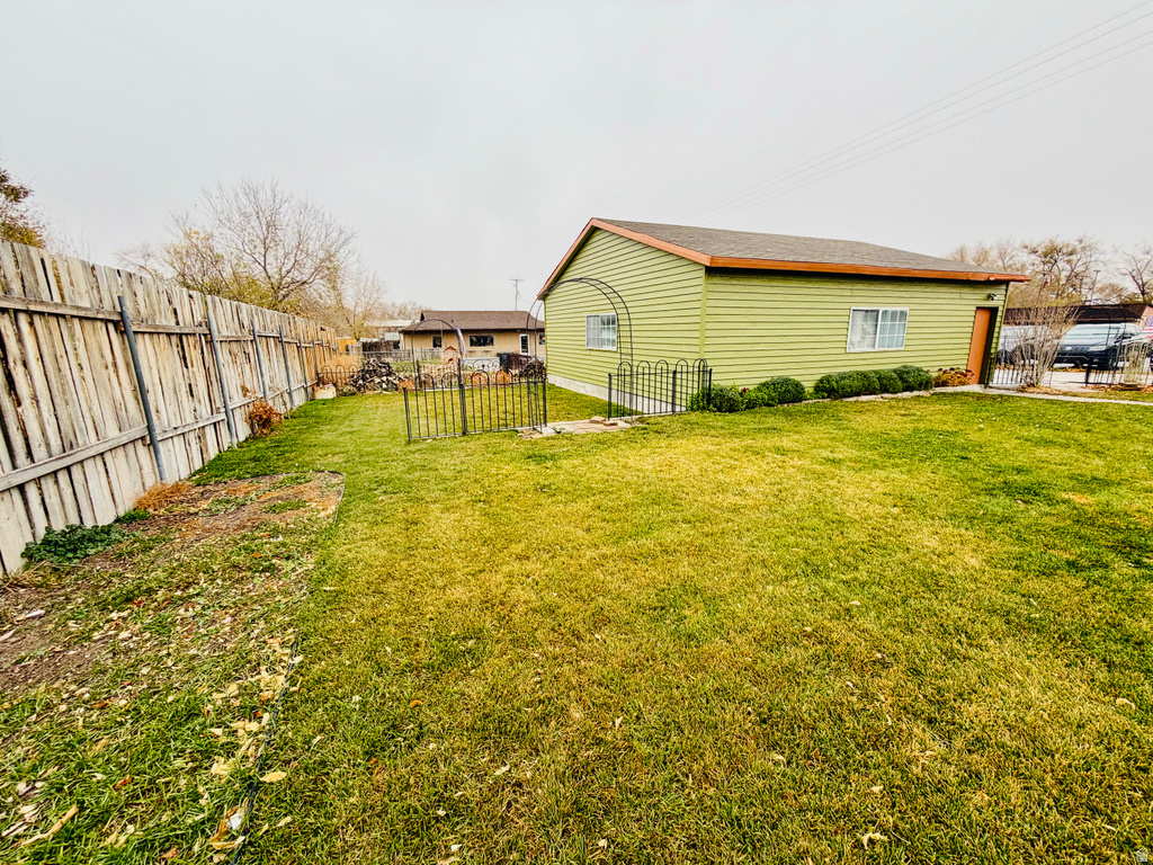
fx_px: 466
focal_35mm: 14
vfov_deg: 85.7
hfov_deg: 102.1
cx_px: 576
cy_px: 432
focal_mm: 2.22
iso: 40
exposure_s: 1/231
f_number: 2.2
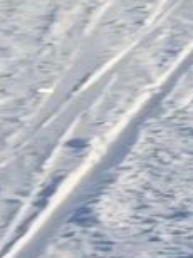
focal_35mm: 320
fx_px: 2385
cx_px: 524
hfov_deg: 4.5
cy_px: -285
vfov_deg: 6.0
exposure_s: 1/30
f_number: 1.78
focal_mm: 6.76
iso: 500
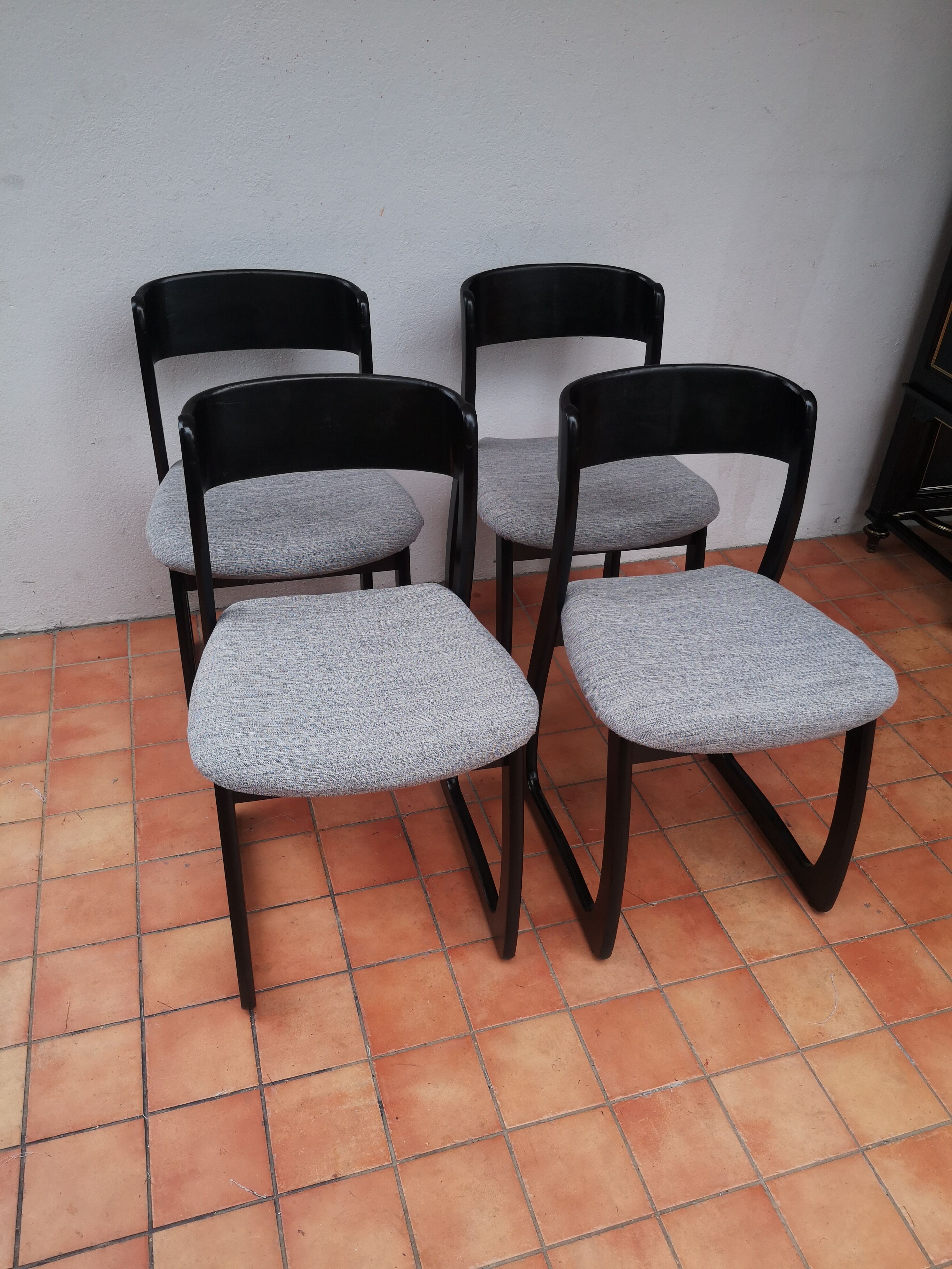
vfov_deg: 65.3
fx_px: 990
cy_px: 634
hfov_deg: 51.4
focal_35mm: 27
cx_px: 476
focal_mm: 3.95
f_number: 1.8
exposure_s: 1/152
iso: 50
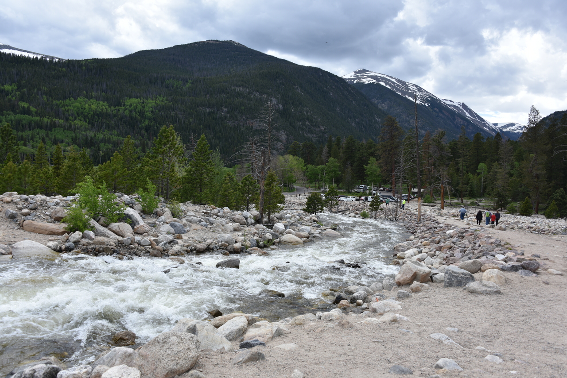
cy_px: 189
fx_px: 441
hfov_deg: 65.5
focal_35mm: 28
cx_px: 284
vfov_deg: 46.4
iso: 100
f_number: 8
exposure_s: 1/250
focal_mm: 28
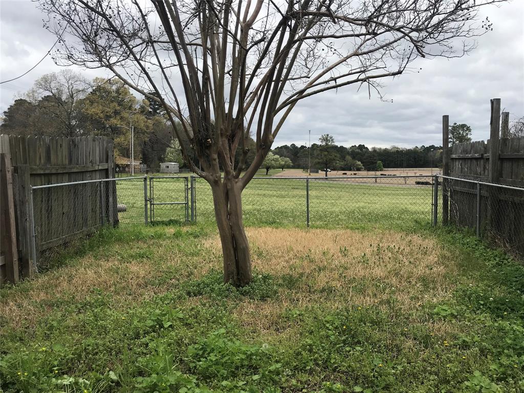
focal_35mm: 28
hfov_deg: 63.4
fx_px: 424
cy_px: 196
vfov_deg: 49.7
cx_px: 262
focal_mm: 3.99
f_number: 1.8
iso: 20
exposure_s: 1/1312
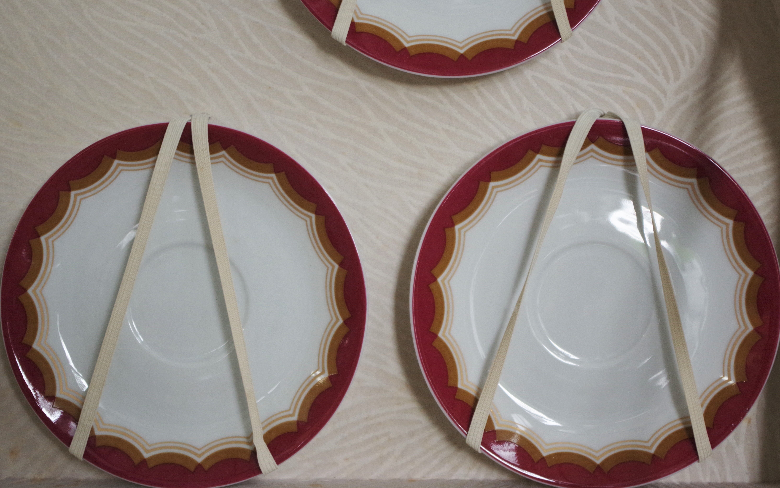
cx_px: 389
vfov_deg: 17.6
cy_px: 233
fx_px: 1573
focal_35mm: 74
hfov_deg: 27.8
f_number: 5.6
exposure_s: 1/100
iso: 800
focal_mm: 47.5
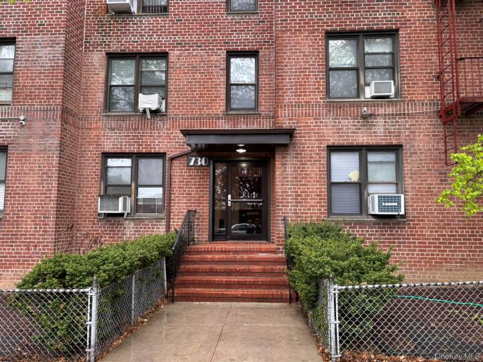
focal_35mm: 26
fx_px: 363
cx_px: 242
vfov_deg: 53.1
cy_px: 181
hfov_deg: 67.3
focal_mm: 5.96
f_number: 1.6
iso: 64
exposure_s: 1/120
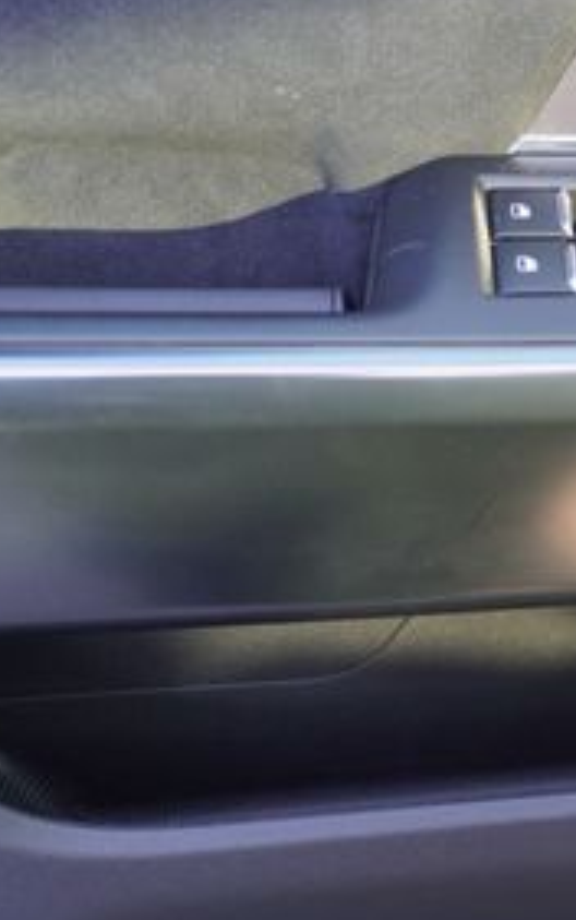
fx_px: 1659
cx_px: 995
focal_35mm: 66
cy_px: 507
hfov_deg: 16.8
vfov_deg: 31.0
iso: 320
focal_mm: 19
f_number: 4
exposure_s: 1/60
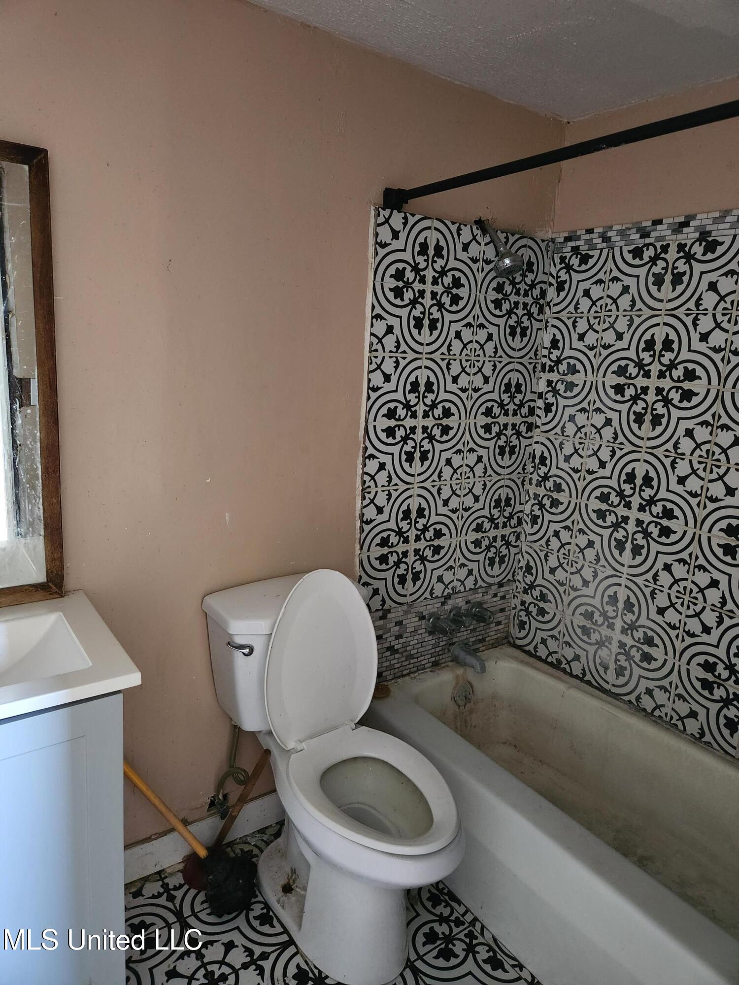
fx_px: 655
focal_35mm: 23
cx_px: 370
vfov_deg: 73.9
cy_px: 492
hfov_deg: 58.9
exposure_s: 1/24
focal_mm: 5.4
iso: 640
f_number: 1.8
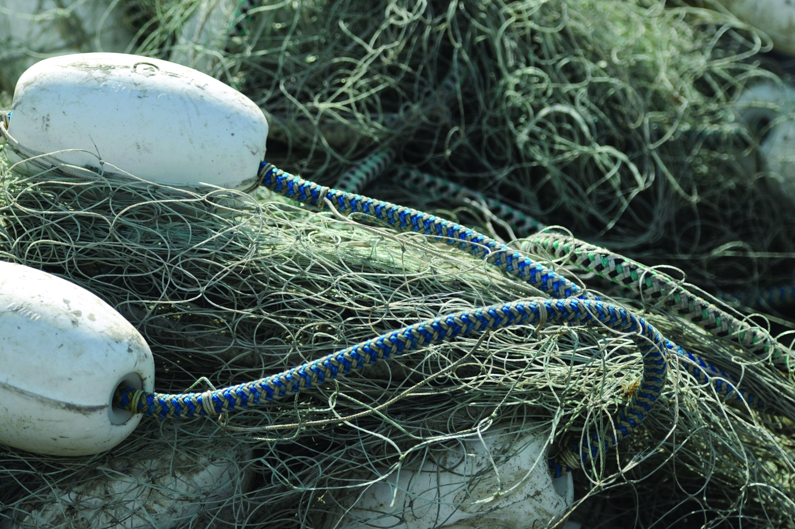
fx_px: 4215
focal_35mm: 191
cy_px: 331
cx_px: 207
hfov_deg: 10.8
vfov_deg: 7.2
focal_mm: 120
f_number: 4.8
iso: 320
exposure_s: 1/2000
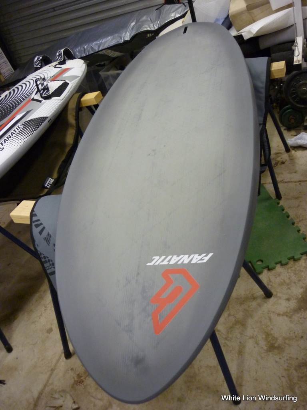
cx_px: 154
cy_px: 205
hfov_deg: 42.9
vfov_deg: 55.4
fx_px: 390
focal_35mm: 33
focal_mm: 5.5
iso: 400
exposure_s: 1/25
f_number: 2.8
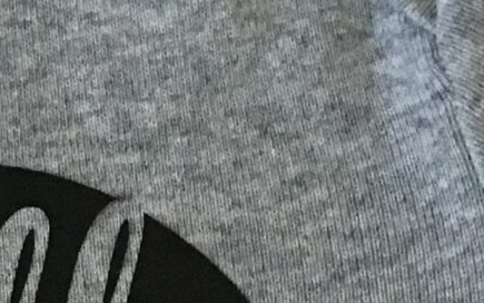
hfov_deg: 11.4
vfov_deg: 6.6
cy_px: 932
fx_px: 2388
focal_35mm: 181
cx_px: -49
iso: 200
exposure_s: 1/30
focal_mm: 4.15
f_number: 2.2
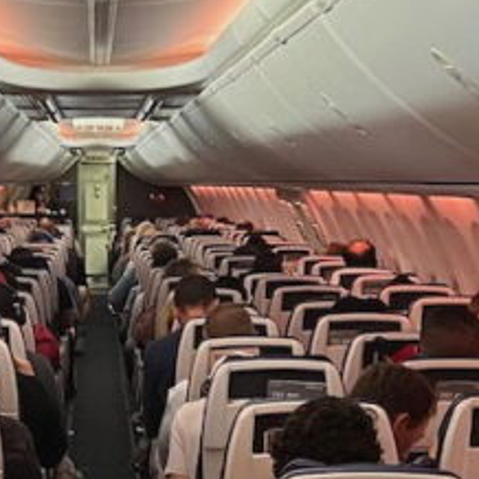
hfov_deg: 16.0
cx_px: 112
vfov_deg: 15.9
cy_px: 428
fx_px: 1691
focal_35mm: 108
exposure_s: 1/50
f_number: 1.5
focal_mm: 5.7
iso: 500
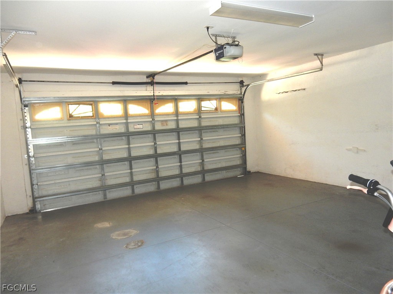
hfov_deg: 69.4
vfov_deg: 54.9
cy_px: 147
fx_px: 284
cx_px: 196
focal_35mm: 25
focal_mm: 4.5
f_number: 3.7
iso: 200
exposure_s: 1/30
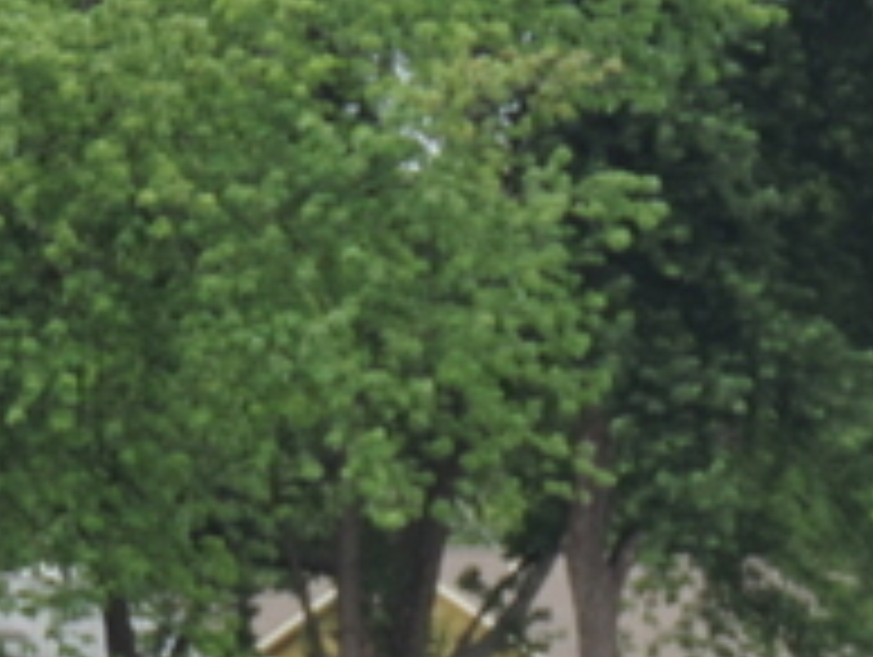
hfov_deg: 2.4
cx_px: 760
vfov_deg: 1.8
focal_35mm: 824
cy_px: 1134
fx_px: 20807
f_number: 4.6
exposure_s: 1/200
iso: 80
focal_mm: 35.6
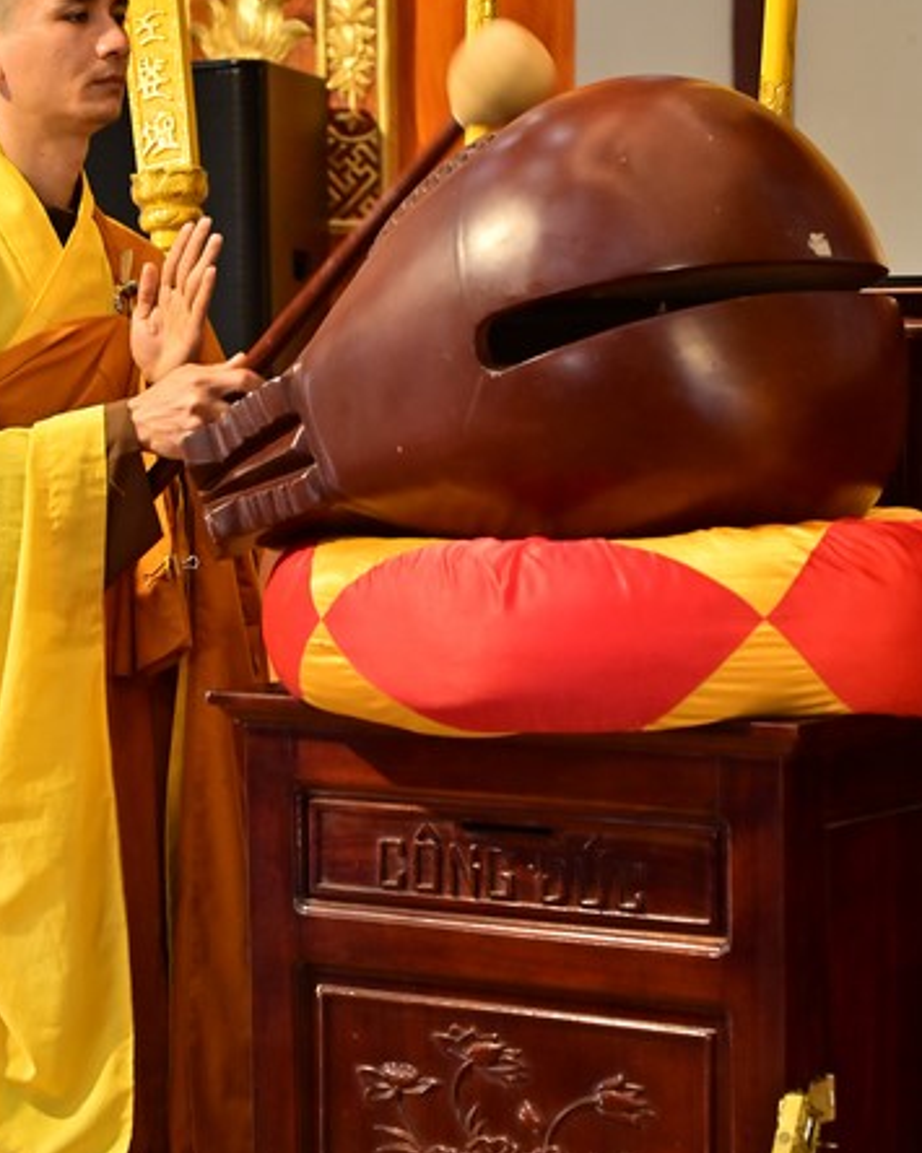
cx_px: 377
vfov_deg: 17.9
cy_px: 478
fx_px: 3651
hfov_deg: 14.4
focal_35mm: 107
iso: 2500
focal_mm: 78
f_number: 5.6
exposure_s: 1/125
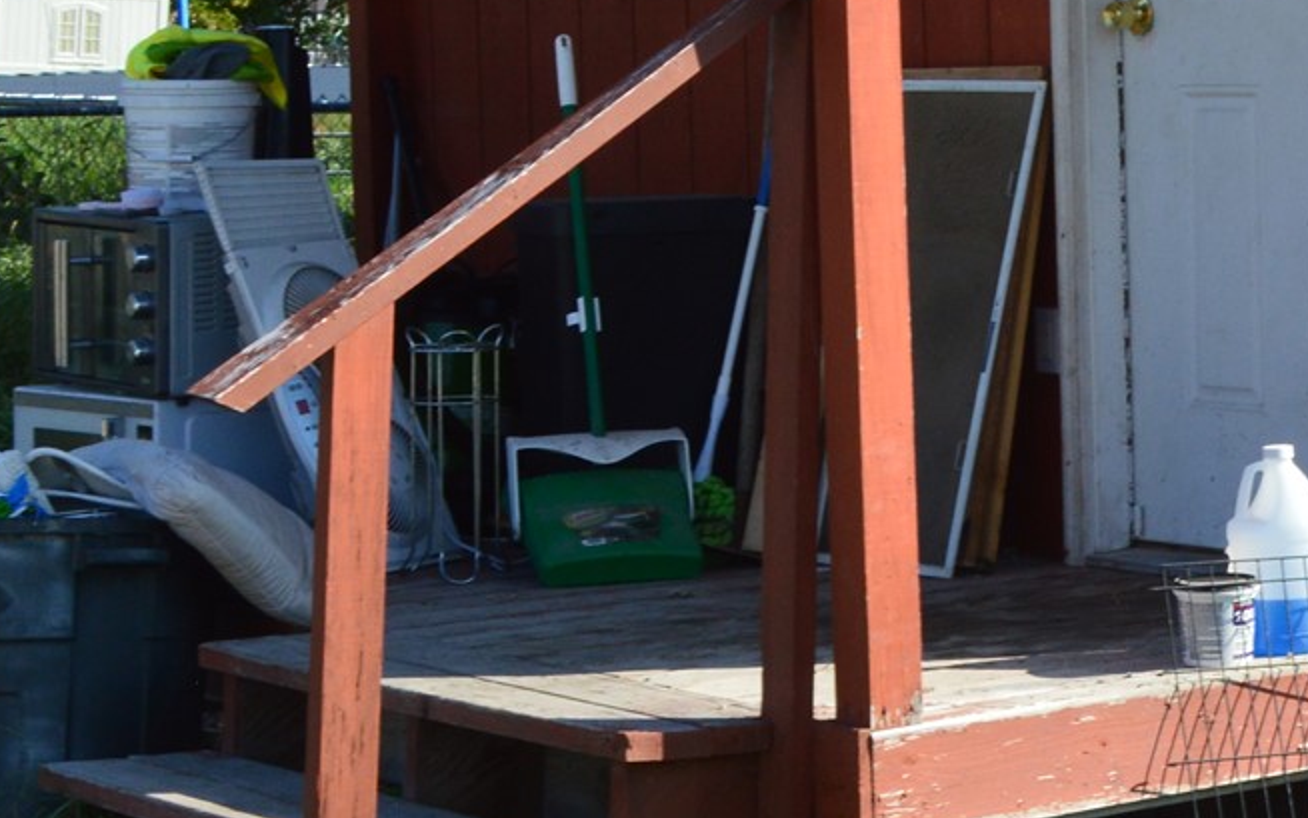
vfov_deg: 9.7
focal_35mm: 132
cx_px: 1669
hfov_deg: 15.1
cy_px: -248
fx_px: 4706
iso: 400
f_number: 10
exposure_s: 1/250
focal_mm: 26
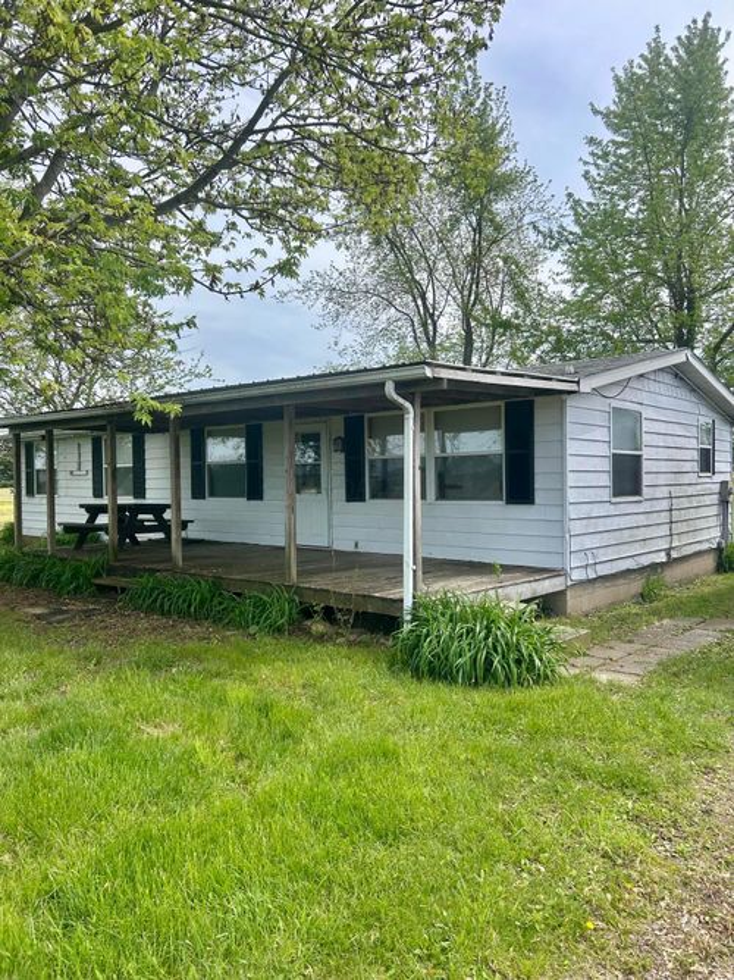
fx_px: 735
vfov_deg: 67.3
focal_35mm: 26
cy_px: 490
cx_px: 367
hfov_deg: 53.0
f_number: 1.5
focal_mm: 5.7
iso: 50
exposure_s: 1/2994
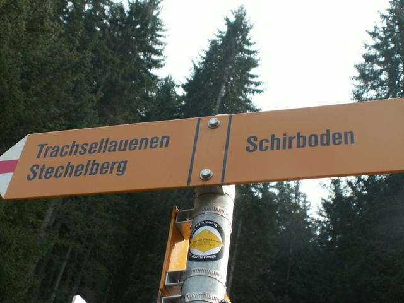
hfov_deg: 34.3
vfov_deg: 26.1
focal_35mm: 56
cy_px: 152
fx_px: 654
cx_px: 202
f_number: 3.5
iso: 50
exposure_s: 1/250
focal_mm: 9.33
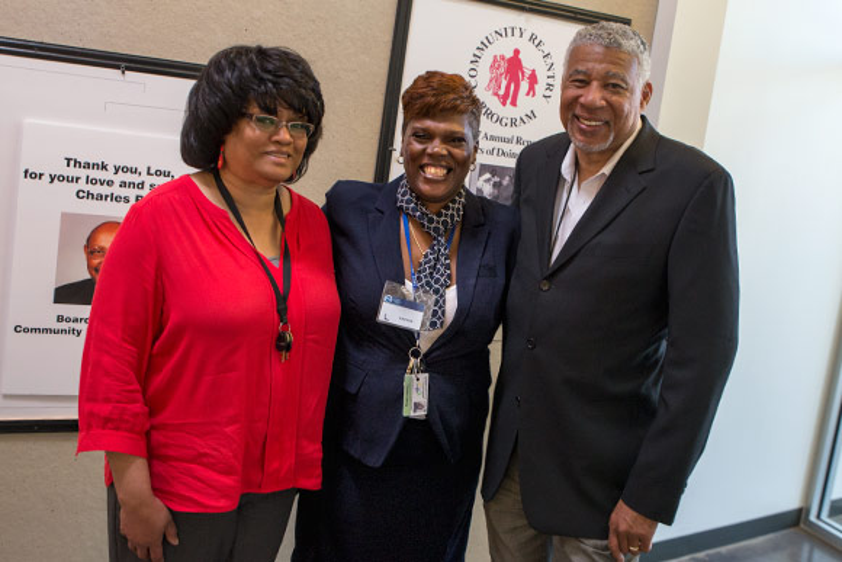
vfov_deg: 41.1
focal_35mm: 32
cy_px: 281
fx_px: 749
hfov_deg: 58.7
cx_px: 421
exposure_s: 1/125
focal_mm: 32
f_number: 5.6
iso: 1250
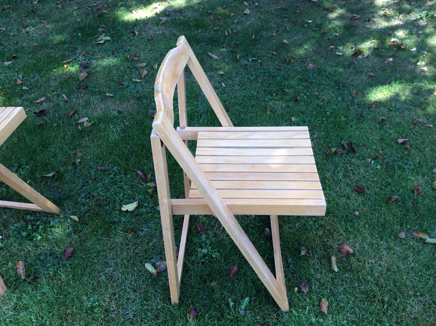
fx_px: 402
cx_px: 218
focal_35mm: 32
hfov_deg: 56.9
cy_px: 163
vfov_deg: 44.1
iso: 32
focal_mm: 3.3
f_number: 2.4
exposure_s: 1/100
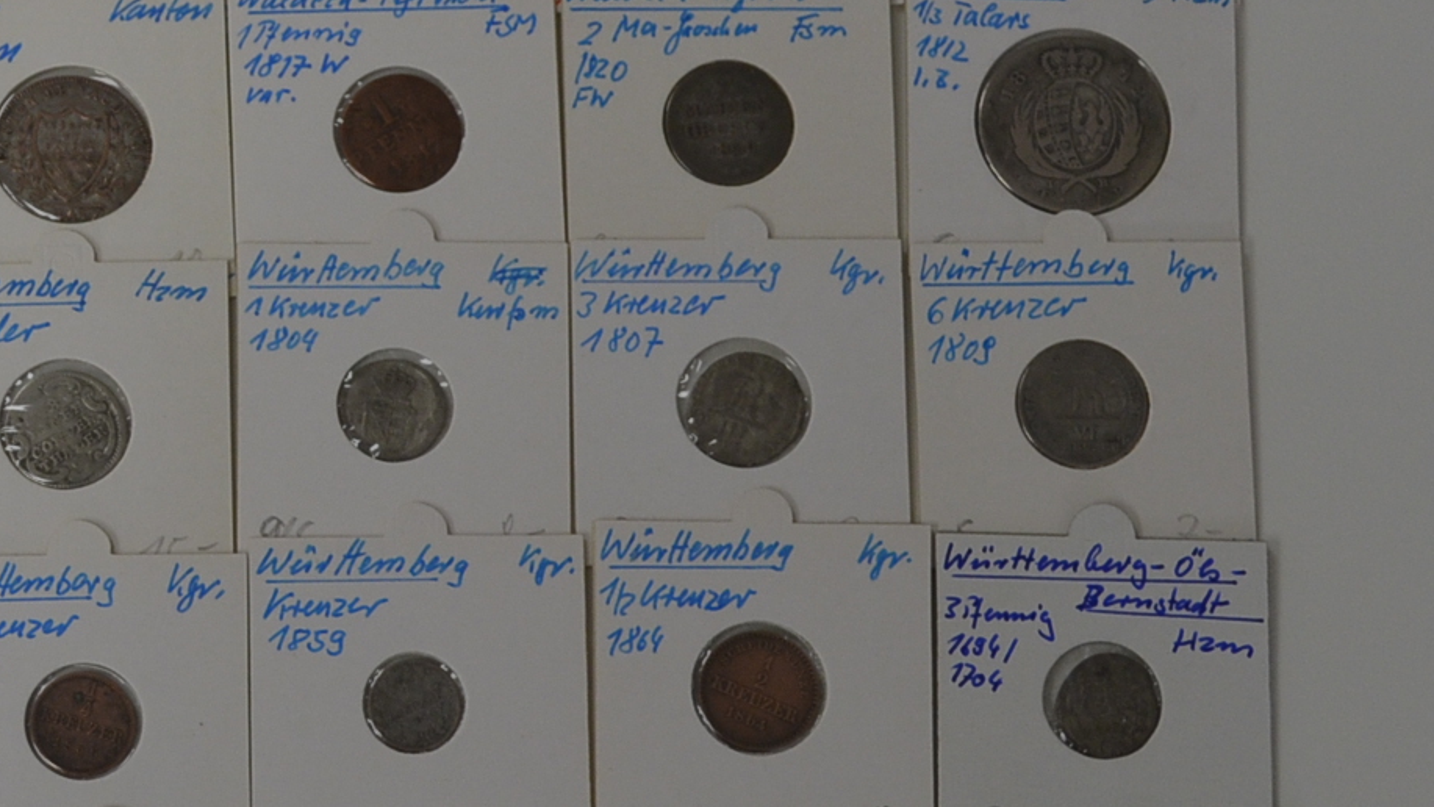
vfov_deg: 10.3
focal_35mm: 118
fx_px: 4487
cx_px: -33
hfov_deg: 17.7
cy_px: 383
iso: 400
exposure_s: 1/125
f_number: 5.6
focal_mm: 28
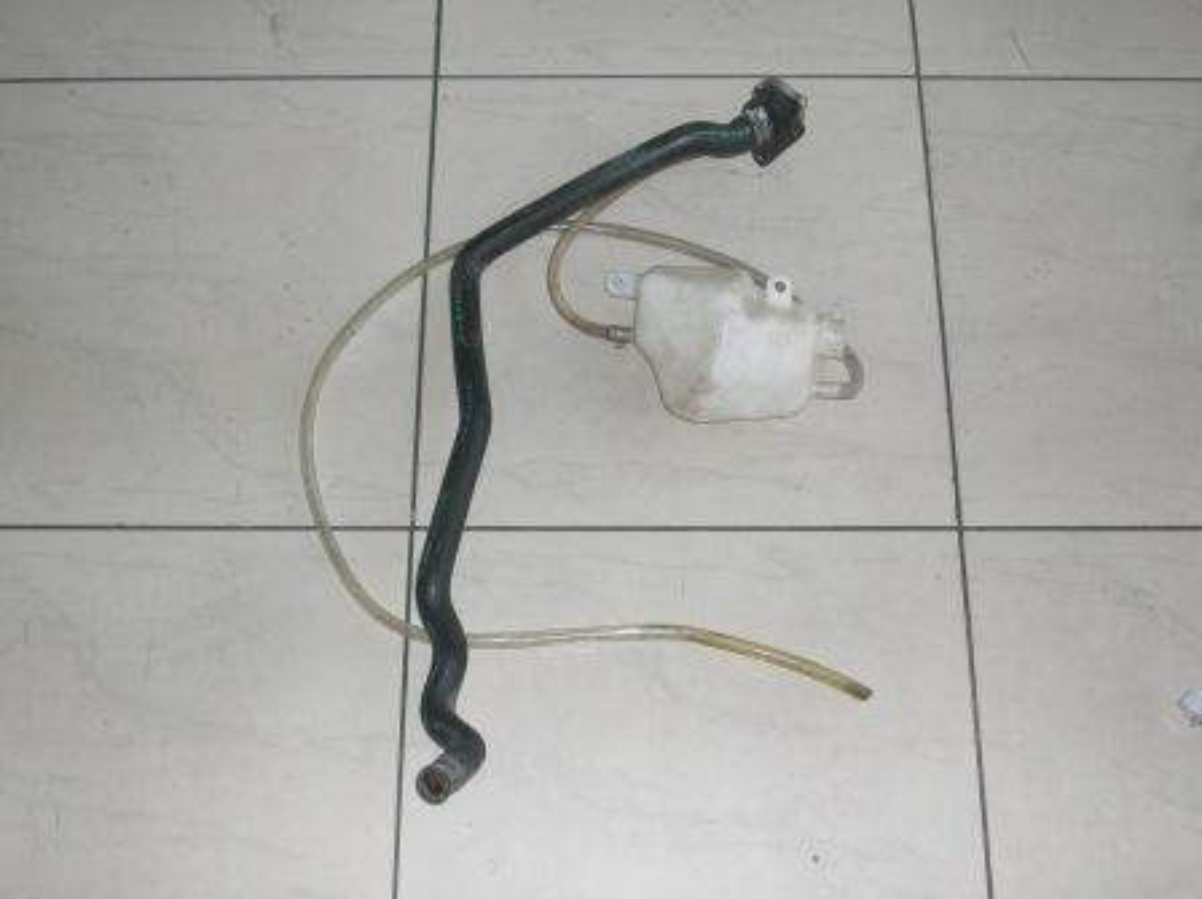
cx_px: 601
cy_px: 450
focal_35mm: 48
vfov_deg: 30.2
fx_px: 1665
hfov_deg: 39.7
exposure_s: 1/60.1
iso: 50
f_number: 3.2
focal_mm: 8
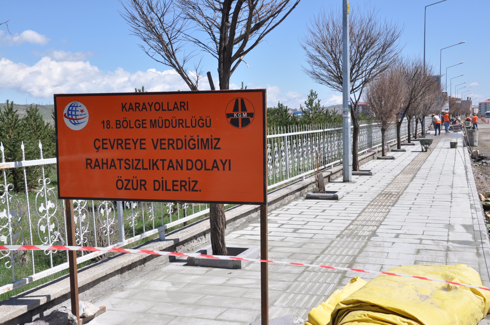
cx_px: 245
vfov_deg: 28.0
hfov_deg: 41.2
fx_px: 653
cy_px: 162
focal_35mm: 48
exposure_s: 1/400
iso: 320
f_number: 10
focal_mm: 32
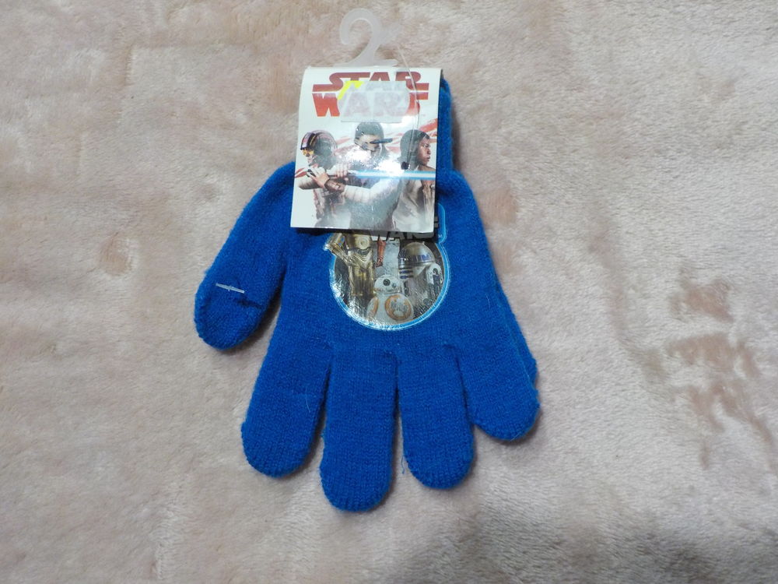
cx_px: 389
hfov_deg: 60.0
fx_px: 674
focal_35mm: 30
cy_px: 292
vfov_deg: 46.8
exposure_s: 1/20
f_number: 3.3
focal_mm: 4.1
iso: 400
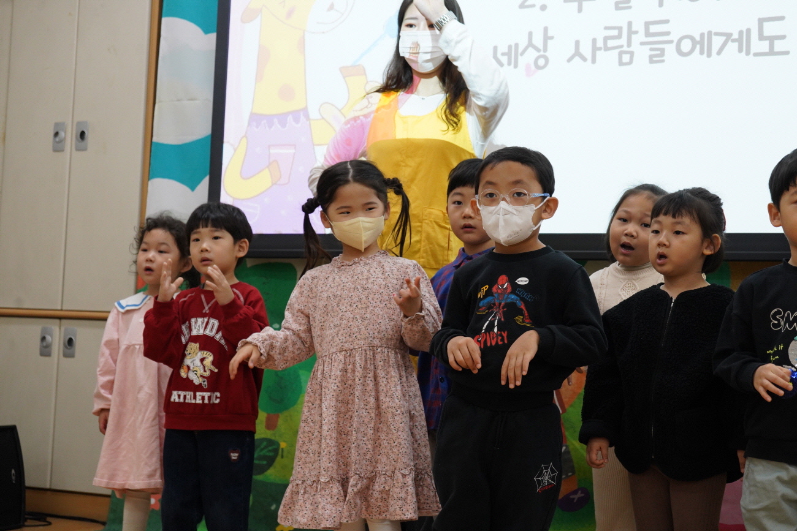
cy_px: 266
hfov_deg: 33.4
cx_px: 398
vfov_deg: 22.6
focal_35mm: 60
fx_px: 1328
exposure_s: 1/160
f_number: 5.6
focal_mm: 60
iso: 2500
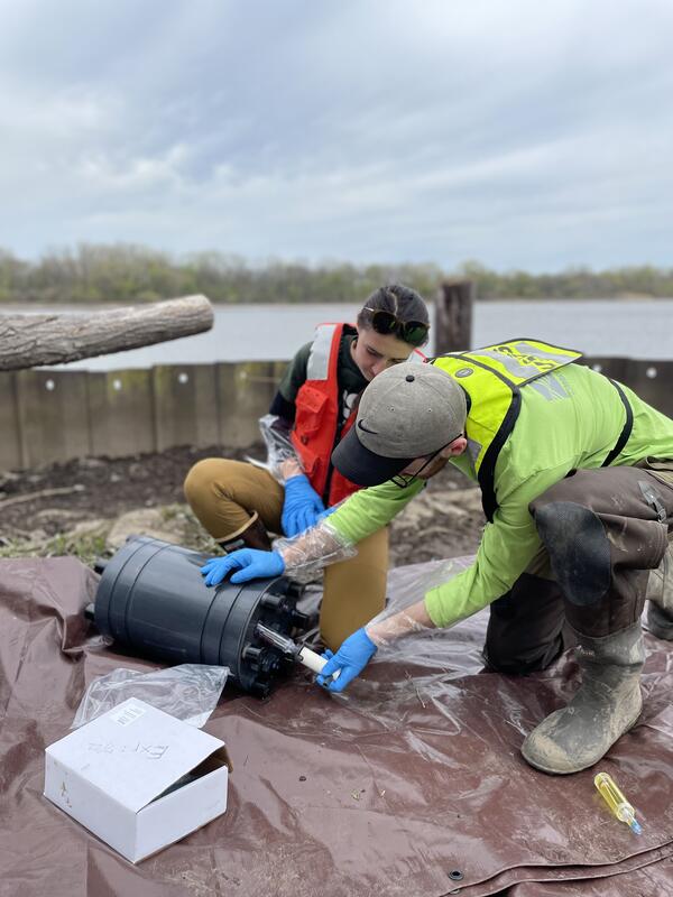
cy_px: 448
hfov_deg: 53.1
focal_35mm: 26
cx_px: 336
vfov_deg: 67.3
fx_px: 674
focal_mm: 4.2
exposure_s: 1/3731
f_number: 1.6
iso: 50
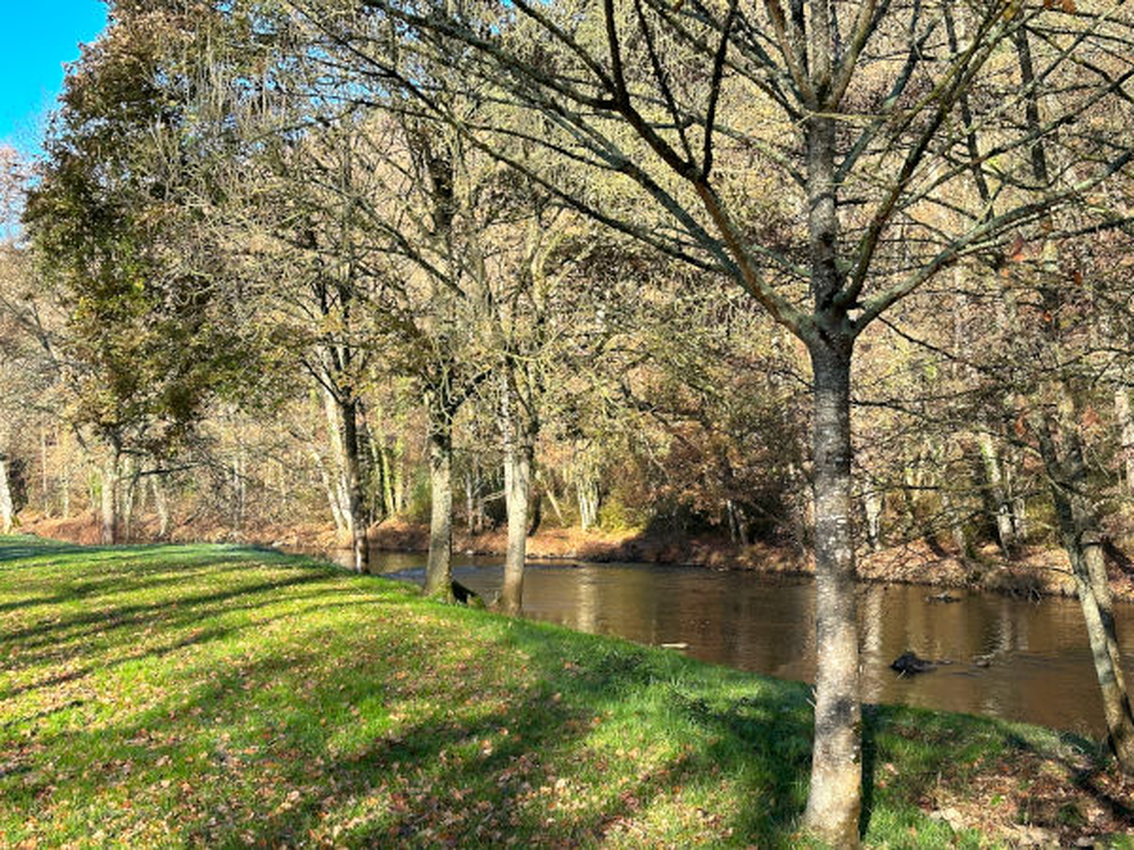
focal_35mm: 48
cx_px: 567
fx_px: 1572
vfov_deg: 30.3
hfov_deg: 39.7
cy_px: 425
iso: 64
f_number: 1.78
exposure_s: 1/797
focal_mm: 6.86
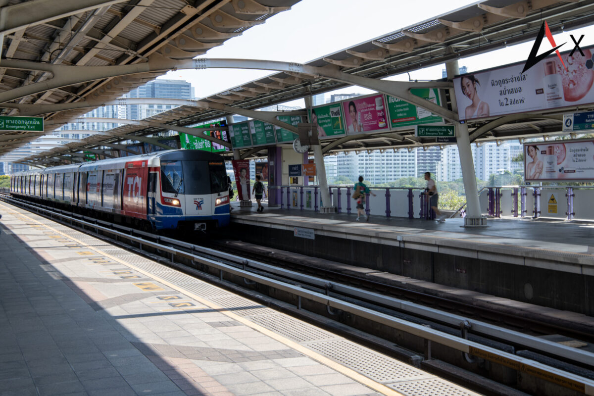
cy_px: 198
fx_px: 792
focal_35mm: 48
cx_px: 297
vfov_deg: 28.1
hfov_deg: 41.1
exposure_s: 1/20
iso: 125
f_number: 18
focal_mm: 48
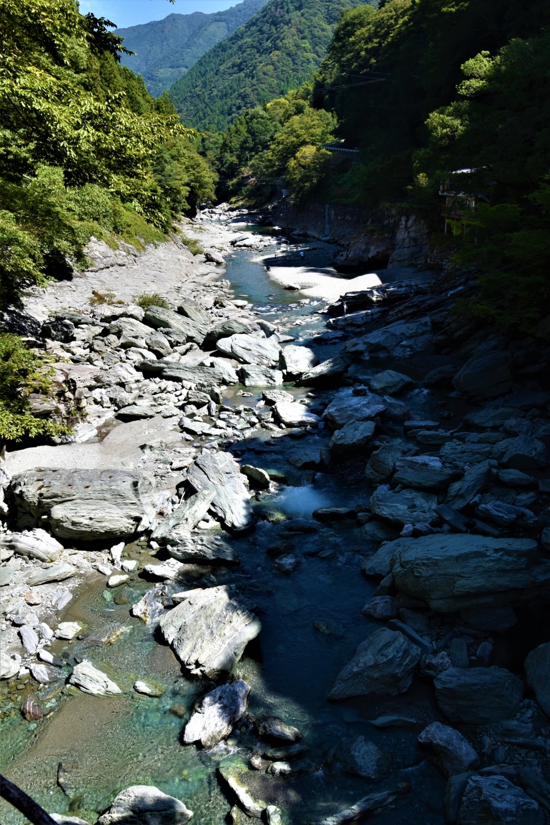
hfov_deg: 43.6
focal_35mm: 30
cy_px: 412
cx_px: 275
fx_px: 687
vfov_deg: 61.9
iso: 100
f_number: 10
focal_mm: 20
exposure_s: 1/125
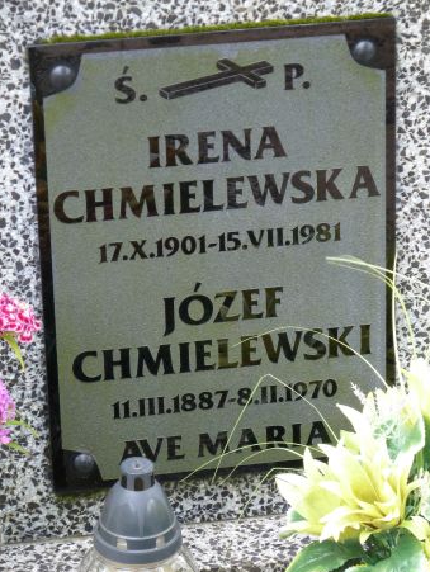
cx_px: 223
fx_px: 2779
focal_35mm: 168
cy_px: 283
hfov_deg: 8.8
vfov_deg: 11.8
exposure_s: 1/40
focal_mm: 25.9
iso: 160
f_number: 4.5
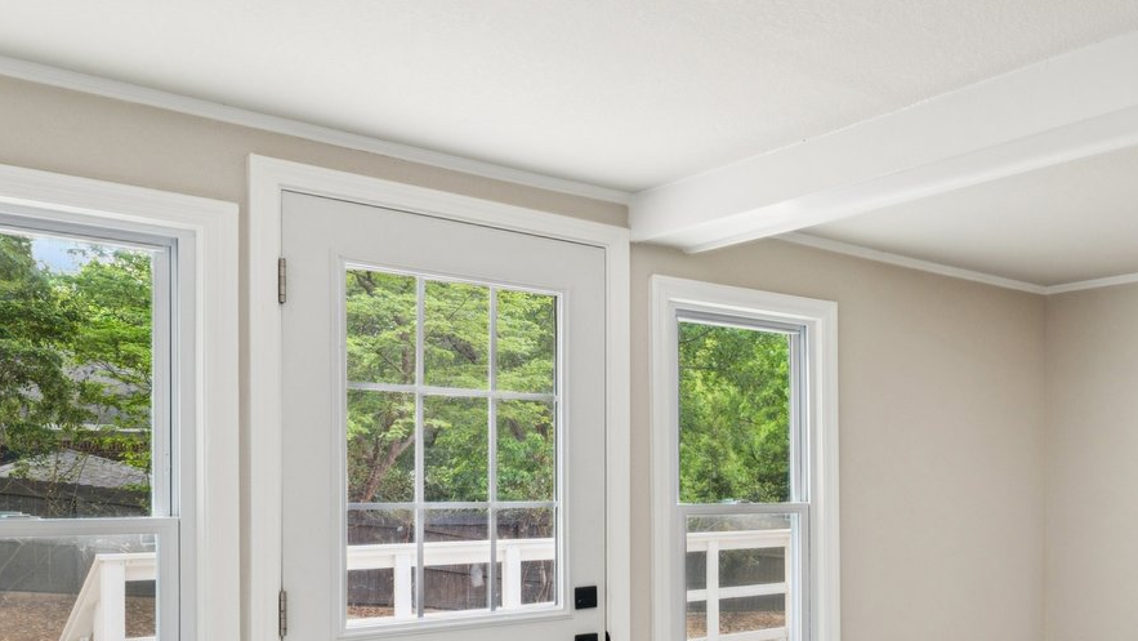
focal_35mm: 34
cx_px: 1048
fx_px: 1026
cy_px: 500
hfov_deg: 50.6
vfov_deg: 33.8
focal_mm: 14
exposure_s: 1/25
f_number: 8
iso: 320
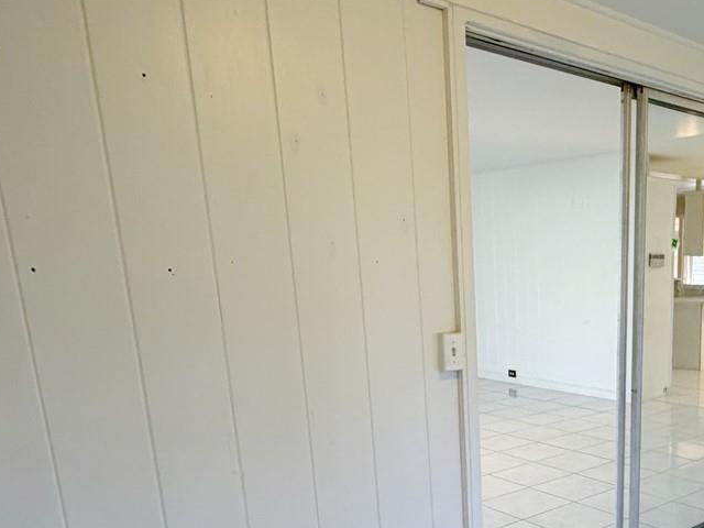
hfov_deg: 48.5
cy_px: 441
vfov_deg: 38.7
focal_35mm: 35
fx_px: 712
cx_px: 600
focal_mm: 2.22
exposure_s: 1/120
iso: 200
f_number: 2.2
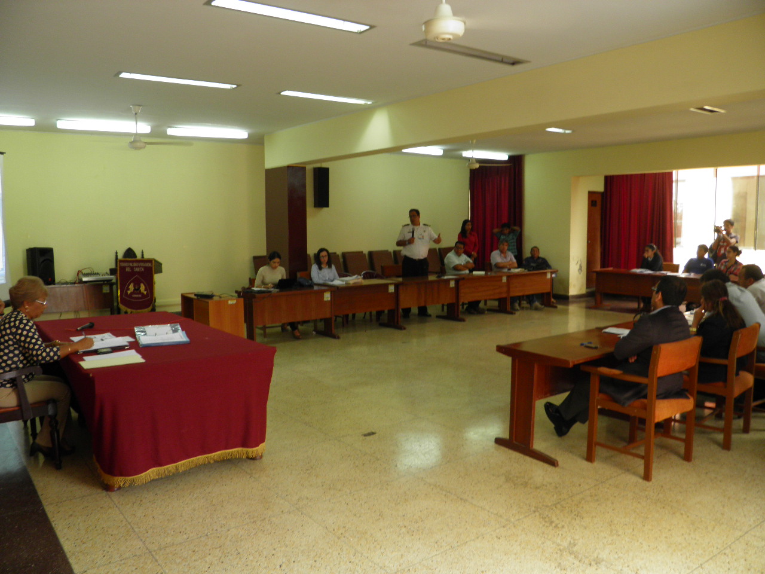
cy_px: 287
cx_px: 382
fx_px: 619
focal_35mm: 28
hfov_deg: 63.4
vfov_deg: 49.7
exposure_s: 1/15
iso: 100
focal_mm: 4.9
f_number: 2.8
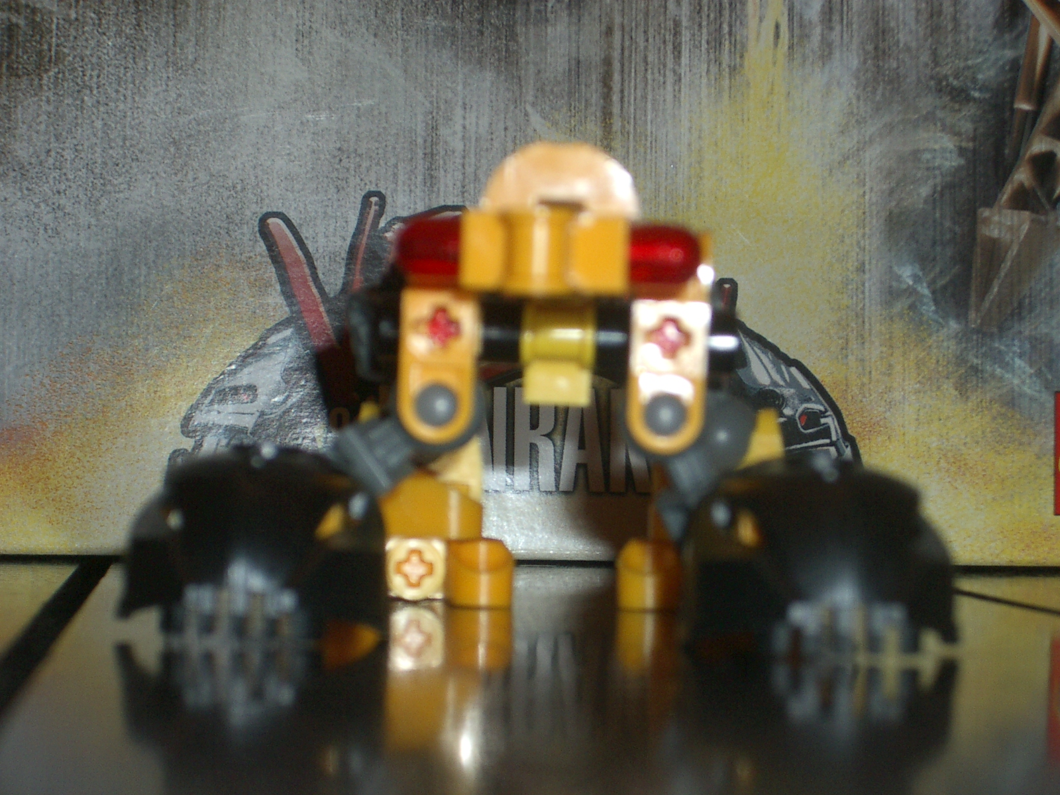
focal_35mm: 105
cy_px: 398
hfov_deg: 18.7
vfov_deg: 14.1
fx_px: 3215
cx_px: 530
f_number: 4.8
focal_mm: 17.4
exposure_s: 1/40
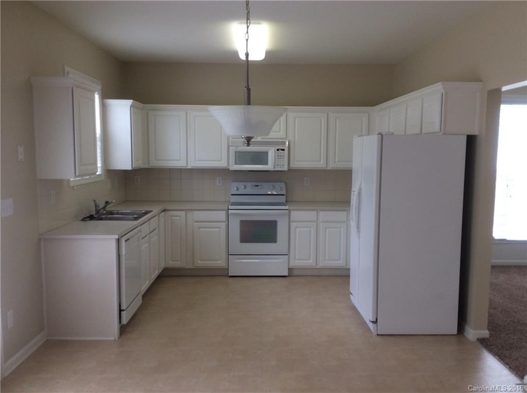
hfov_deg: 56.9
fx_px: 486
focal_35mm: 32
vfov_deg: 44.0
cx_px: 264
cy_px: 196
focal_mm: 3.3
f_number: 2.4
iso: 32
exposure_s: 1/30
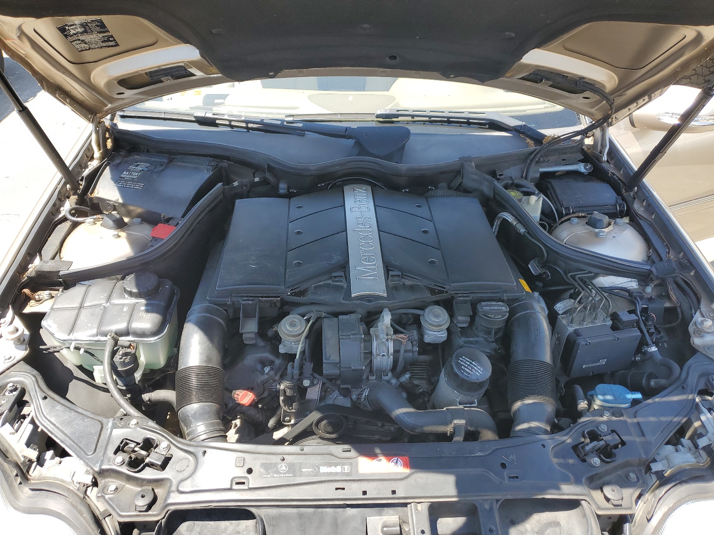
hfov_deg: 67.3
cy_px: 268
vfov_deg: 53.1
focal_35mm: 26
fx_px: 536
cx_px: 357
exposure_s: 1/588
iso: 50
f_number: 1.5
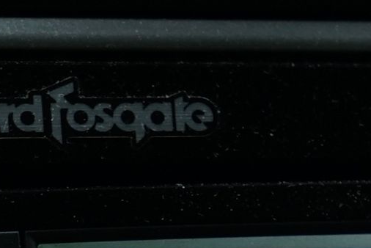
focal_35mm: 342
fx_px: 3526
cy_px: 481
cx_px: 647
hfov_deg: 5.9
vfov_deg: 4.0
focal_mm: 44
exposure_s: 1/25
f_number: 4.5
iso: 250
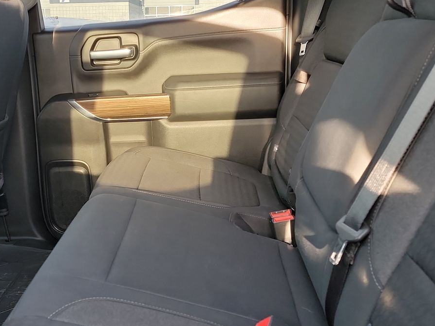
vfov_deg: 33.6
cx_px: 136
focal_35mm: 43
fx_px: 540
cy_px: 173
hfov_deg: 43.1
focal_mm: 6.7
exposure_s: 1/59
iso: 144
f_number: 1.8
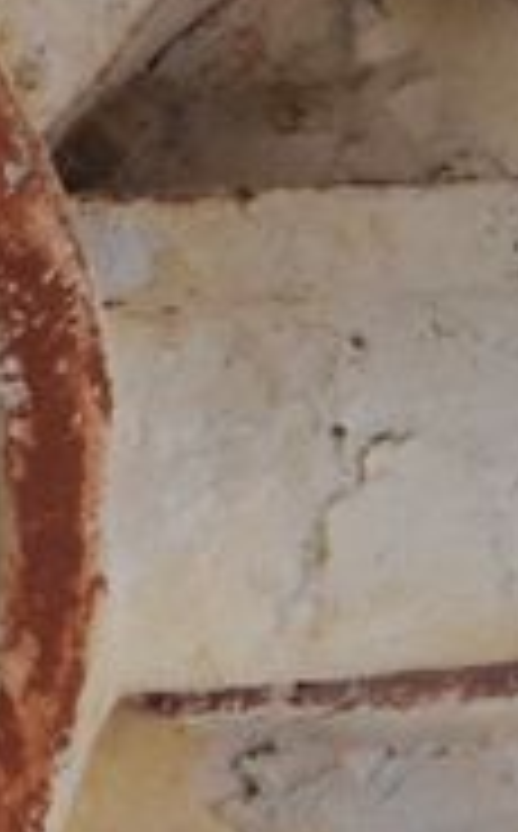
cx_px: -689
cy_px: 400
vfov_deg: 2.2
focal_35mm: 973
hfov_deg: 1.3
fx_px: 22064
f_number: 4.8
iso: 1800
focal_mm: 112
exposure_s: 1/125
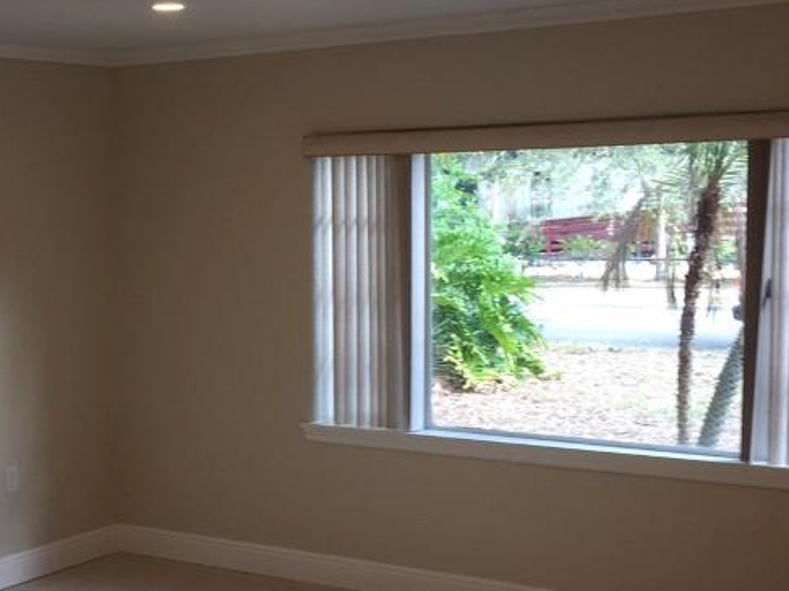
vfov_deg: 24.0
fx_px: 1390
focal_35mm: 61
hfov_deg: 31.0
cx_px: 170
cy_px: 330
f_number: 2.2
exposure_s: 1/60
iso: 40
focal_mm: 4.15
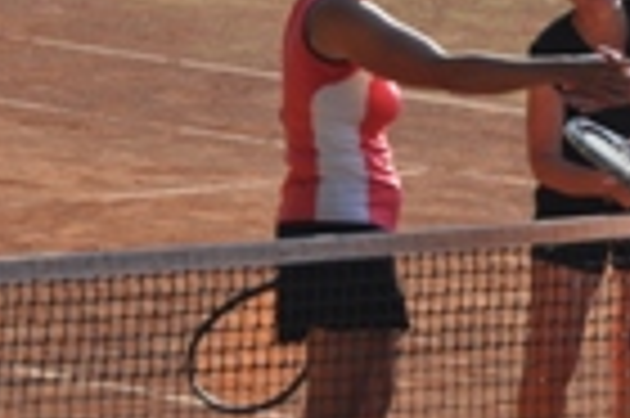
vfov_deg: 2.9
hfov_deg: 4.4
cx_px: 405
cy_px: 148
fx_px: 8215
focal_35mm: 470
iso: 560
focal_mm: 98
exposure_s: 1/1000
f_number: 5.6
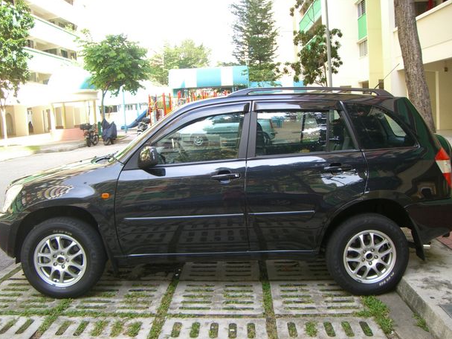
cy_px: 176
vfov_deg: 36.0
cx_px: 227
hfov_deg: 46.8
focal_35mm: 40
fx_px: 522
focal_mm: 6.2
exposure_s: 1/125
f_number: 2.7
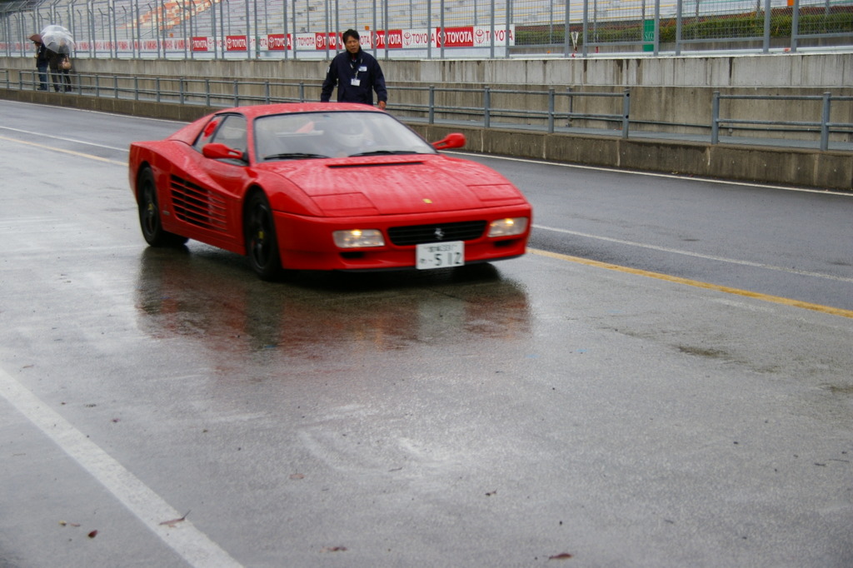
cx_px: 426
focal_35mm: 72
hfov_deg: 28.1
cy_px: 284
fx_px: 1705
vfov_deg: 18.9
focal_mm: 48
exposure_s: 1/125
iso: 200
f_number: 6.7
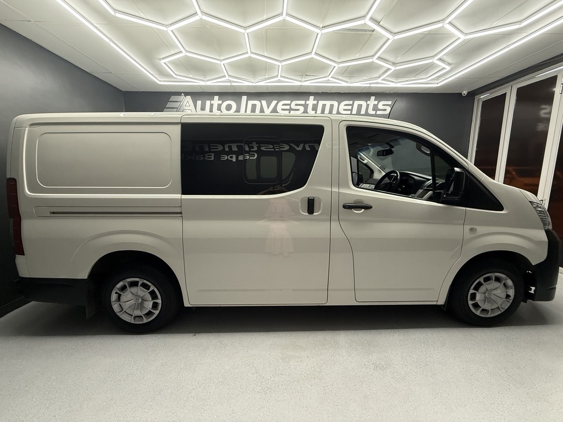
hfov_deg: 102.1
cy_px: 211
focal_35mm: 14
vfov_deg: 85.7
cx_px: 282
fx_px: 228
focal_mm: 2.22
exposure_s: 1/100
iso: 320
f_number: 2.2
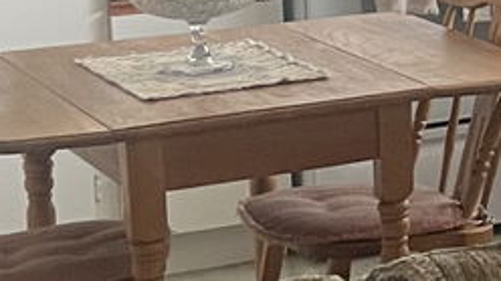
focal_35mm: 183
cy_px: -105
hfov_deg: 10.3
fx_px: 2429
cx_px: 1174
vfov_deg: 6.5
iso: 125
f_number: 1.6
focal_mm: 4.2
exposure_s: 1/68
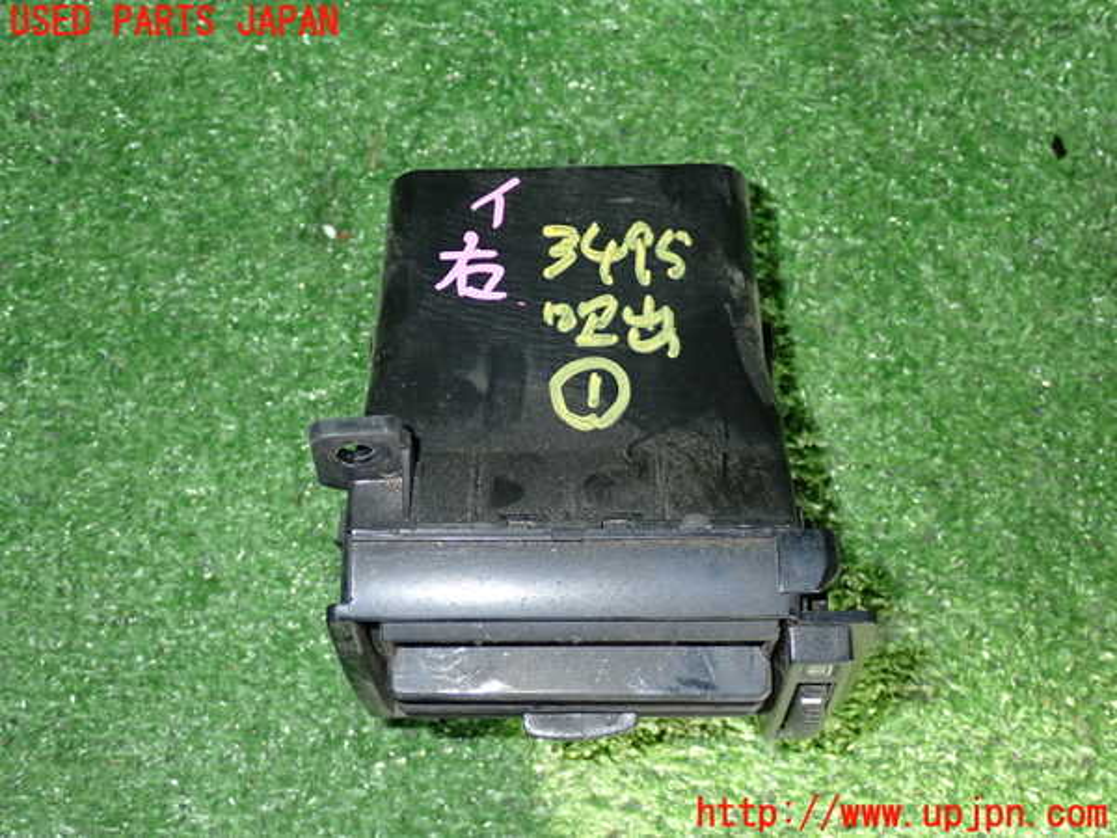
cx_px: 558
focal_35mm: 47
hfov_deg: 40.4
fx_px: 1517
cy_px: 419
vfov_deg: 30.9
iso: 400
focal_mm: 8.4
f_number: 9
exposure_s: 1/50
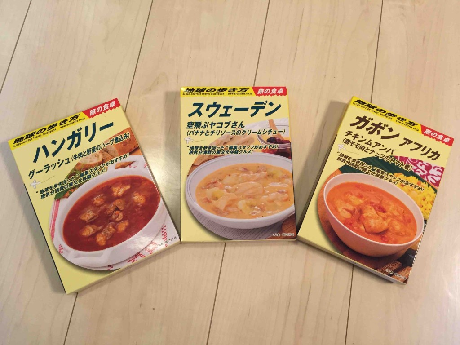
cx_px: 230
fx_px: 385
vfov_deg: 48.2
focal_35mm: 29
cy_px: 172
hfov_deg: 61.7
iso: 100
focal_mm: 4.15
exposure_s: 1/30
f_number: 2.2
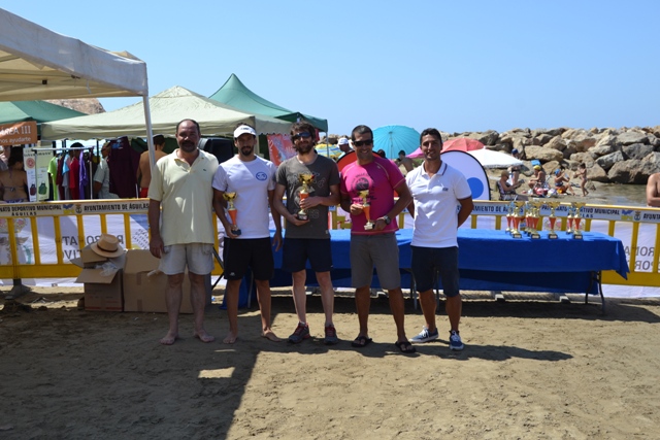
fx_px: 825
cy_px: 220
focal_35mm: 45
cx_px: 330
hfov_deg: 43.6
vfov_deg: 29.9
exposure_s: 1/200
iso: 100
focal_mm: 30
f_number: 7.1
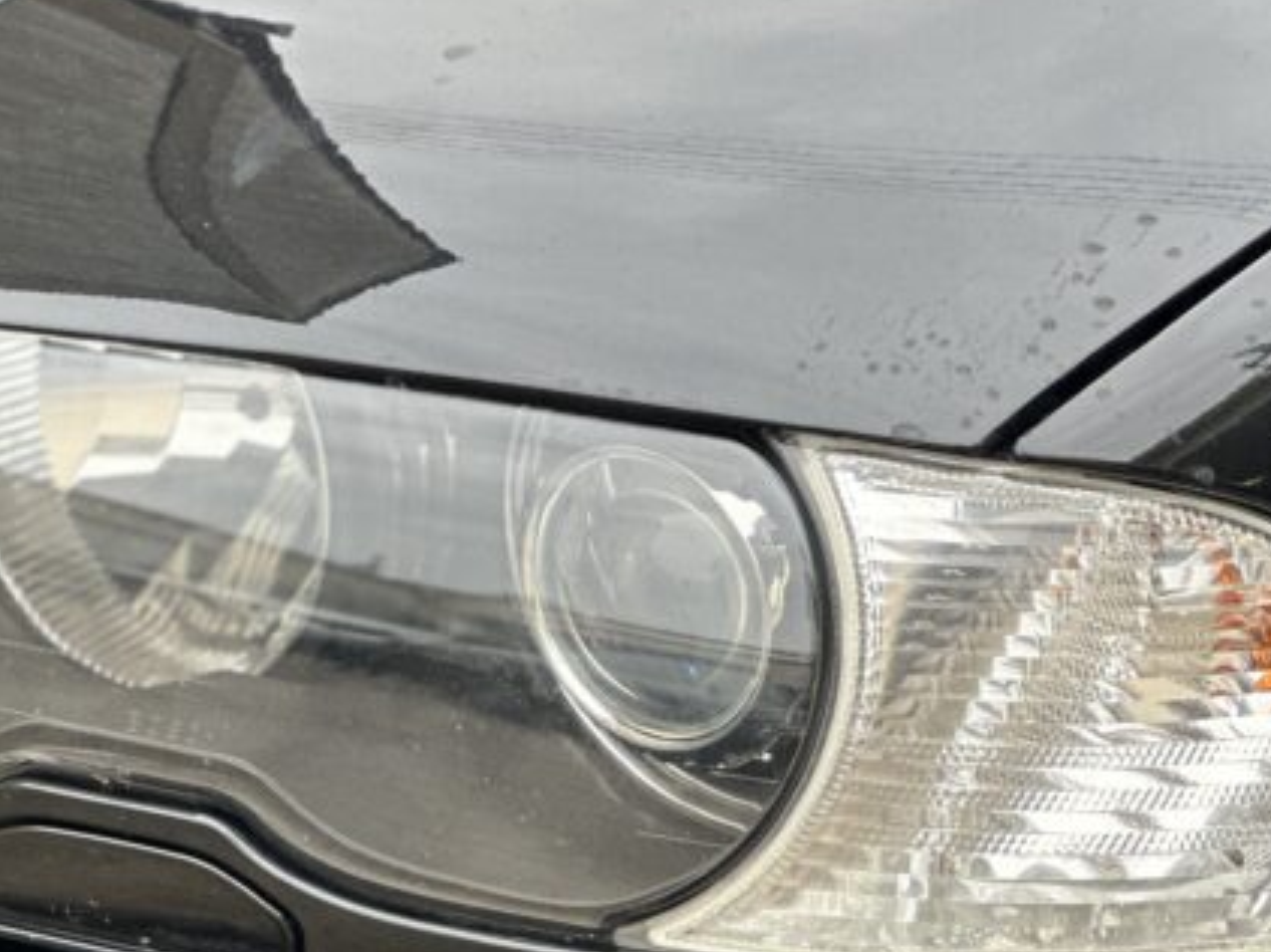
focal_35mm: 146
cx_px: 521
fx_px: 5358
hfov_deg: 13.5
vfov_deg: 10.1
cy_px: 765
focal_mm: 9
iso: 64
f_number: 2.8
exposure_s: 1/121
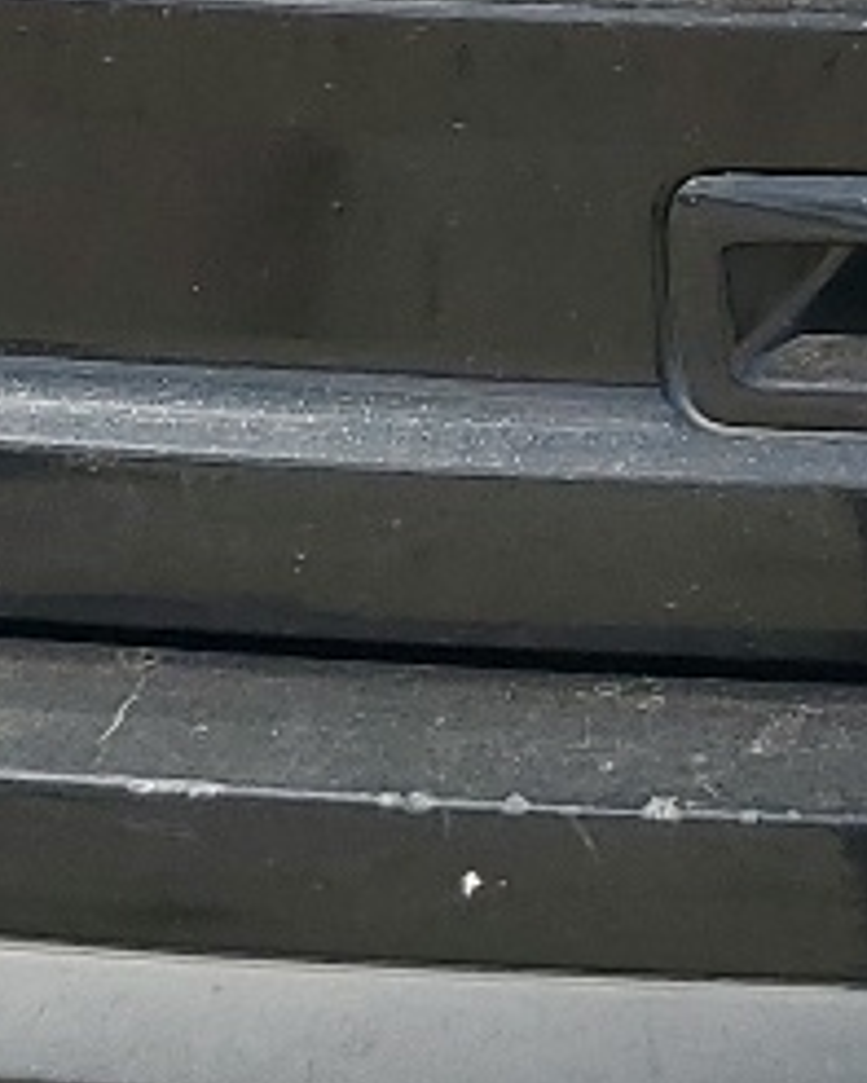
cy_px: -414
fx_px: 5289
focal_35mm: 165
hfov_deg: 9.2
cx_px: 1105
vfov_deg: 11.3
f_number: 1.5
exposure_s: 1/2500
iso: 50
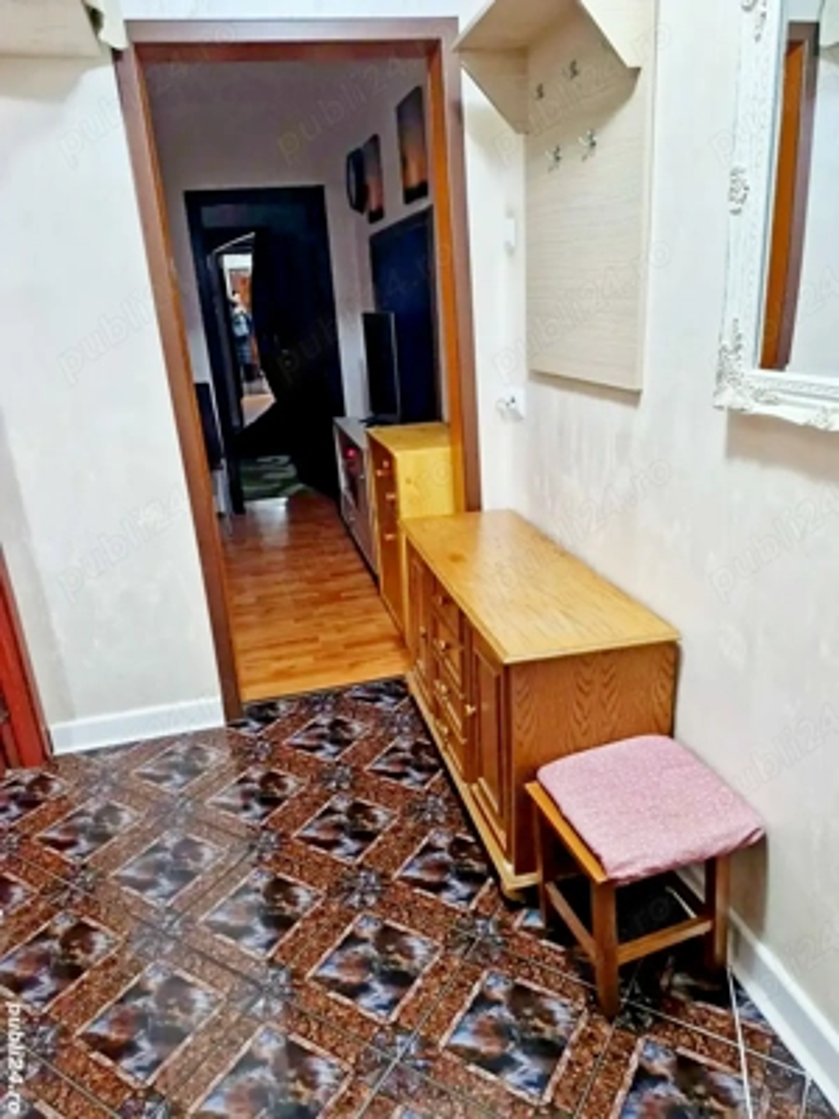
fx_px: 743
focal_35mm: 23
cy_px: 560
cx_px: 420
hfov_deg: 58.9
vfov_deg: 73.9
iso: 800
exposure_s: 1/50
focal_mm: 5.54
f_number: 1.8
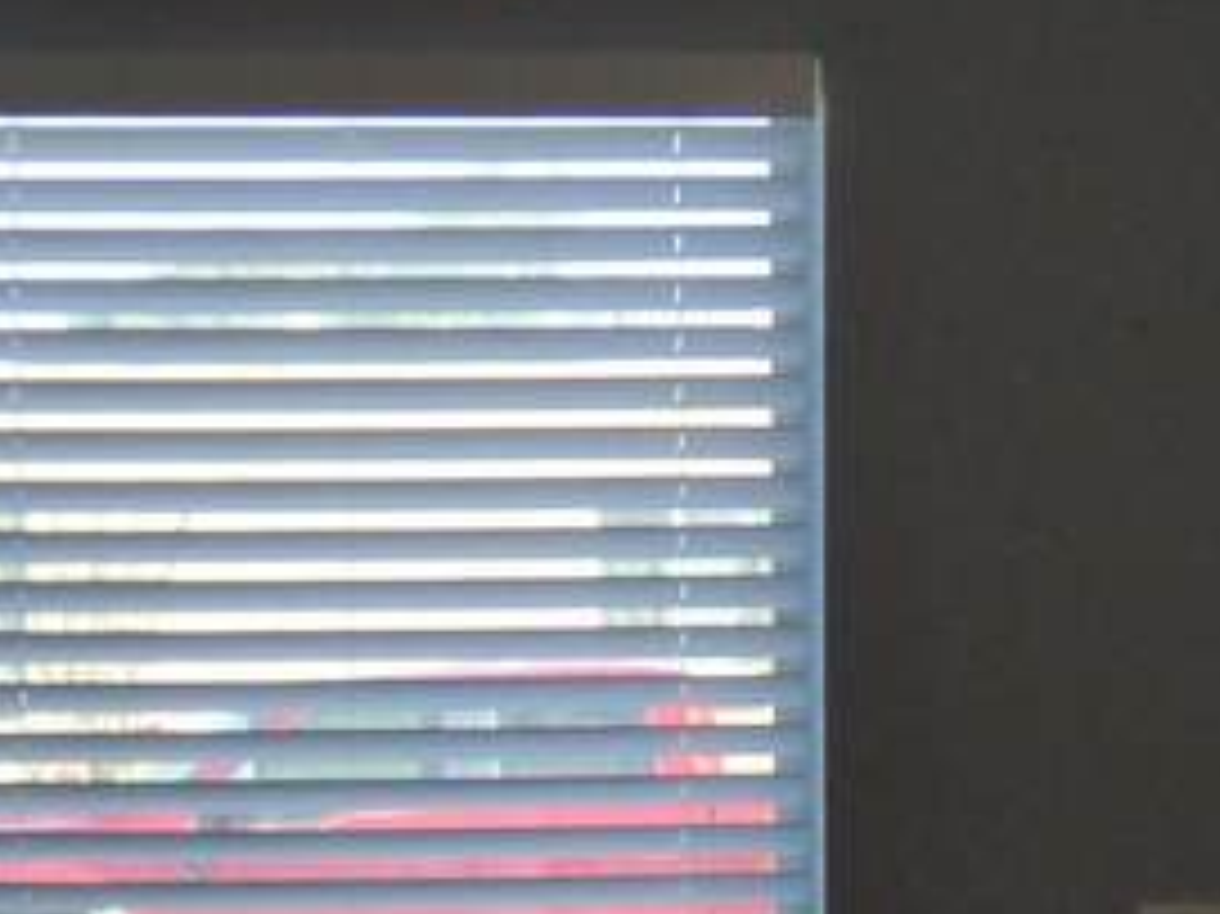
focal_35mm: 156
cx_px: 608
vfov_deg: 9.5
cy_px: 743
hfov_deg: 12.7
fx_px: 5496
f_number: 3.4
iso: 200
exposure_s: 1/125
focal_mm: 5.78
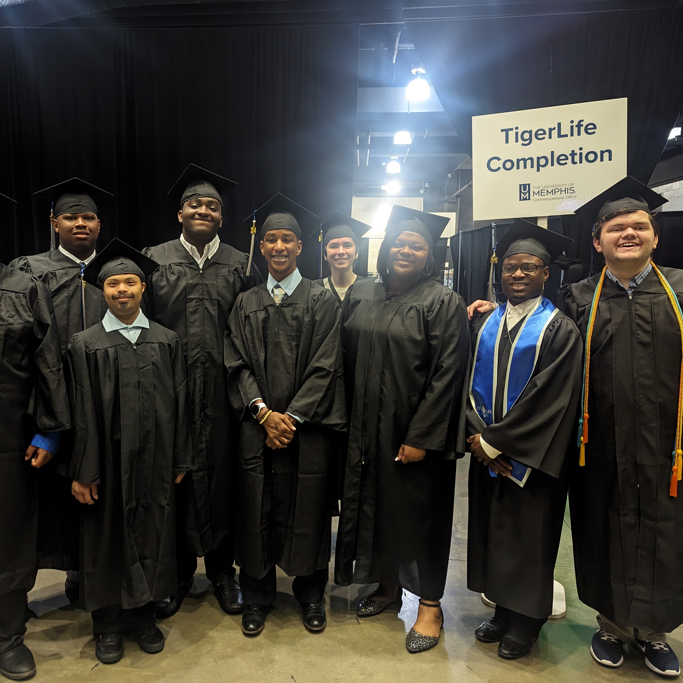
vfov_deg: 55.6
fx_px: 647
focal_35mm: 29
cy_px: 348
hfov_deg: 55.4
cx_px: 292
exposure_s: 1/40
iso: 460
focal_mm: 6.81
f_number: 1.85
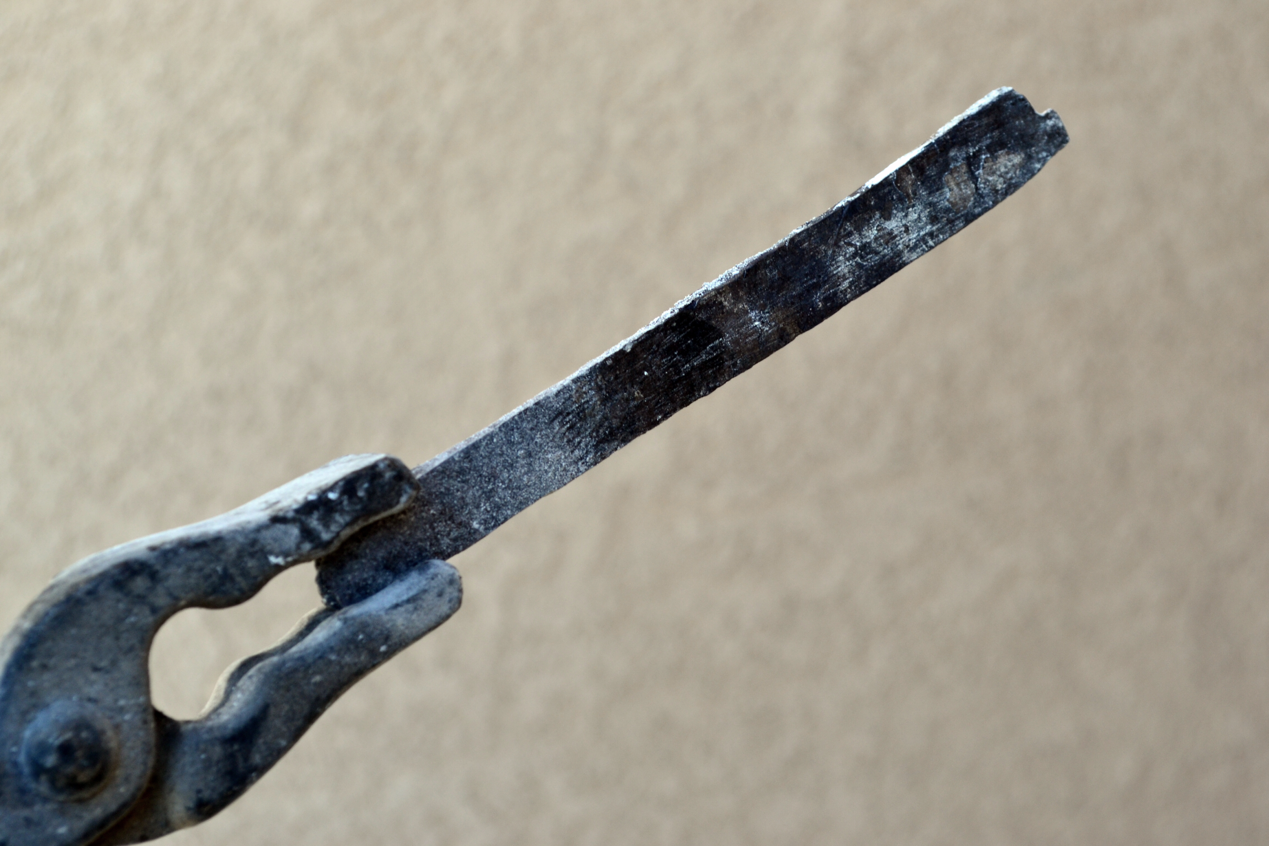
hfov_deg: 24.6
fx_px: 2908
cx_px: 634
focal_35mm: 82
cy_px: 423
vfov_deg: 16.6
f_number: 8
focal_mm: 55
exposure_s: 1/80
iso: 400
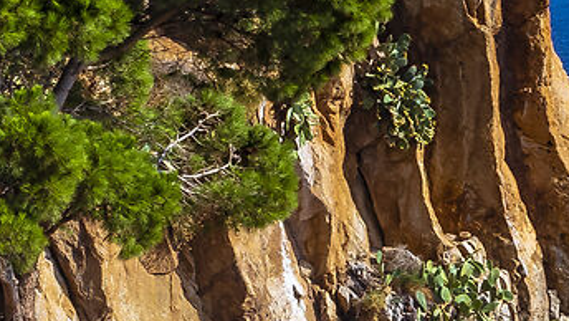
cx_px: 99
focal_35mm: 1059
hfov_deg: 2.0
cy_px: -495
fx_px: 15988
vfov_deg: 1.1
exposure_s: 1/125
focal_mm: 145
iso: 64
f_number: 16
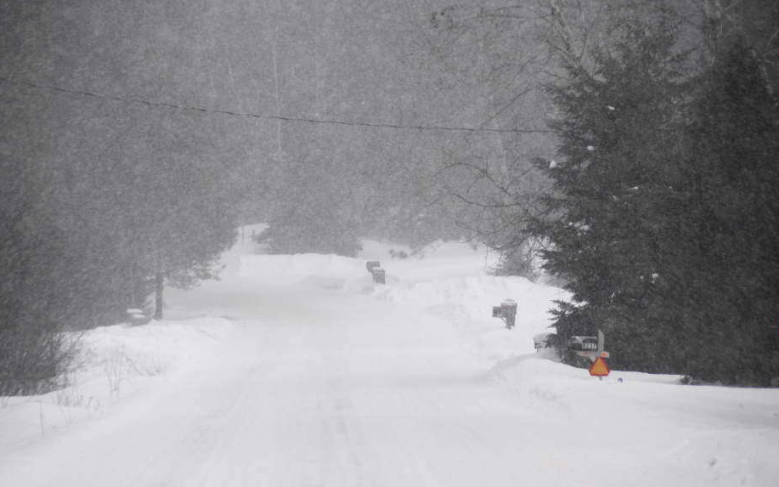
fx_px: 5307
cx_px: 381
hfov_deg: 8.4
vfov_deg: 5.3
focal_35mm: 250
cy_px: 226
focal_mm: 150
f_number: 6.3
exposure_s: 1/250
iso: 400
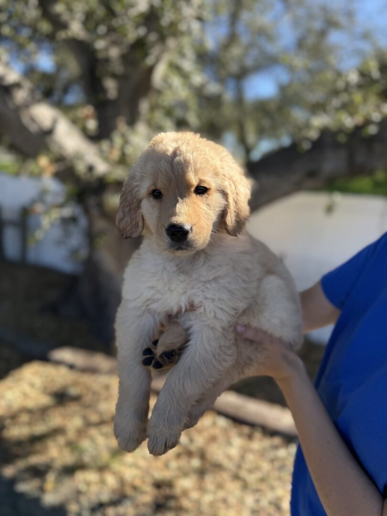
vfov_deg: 71.6
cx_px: 194
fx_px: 358
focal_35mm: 24
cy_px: 258
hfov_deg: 56.8
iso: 80
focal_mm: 6.76
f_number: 1.78
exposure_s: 1/1812
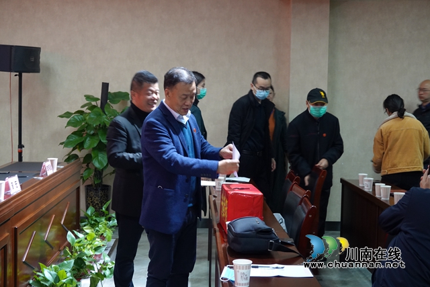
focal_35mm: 54
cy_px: 144
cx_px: 215
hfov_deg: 36.9
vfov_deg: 25.1
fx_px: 645
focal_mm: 19.68
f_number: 3.2
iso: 800
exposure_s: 1/30
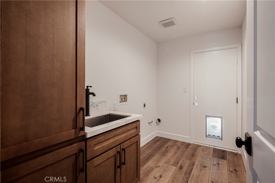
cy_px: 92
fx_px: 115
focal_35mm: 15
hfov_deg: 100.4
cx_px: 138
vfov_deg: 77.3
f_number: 9
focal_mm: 15
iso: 1600
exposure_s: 1/60
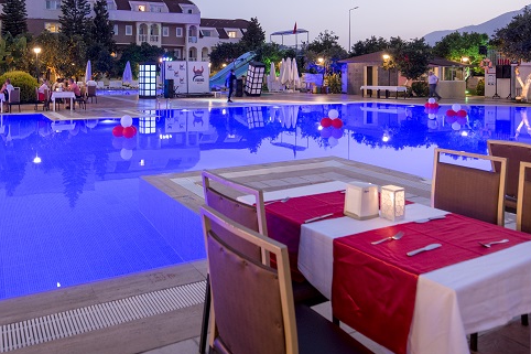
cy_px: 83
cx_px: 176
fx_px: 413
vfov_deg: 44.6
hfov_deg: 63.8
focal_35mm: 28
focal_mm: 15
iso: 800
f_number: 2.8
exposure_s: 1/10
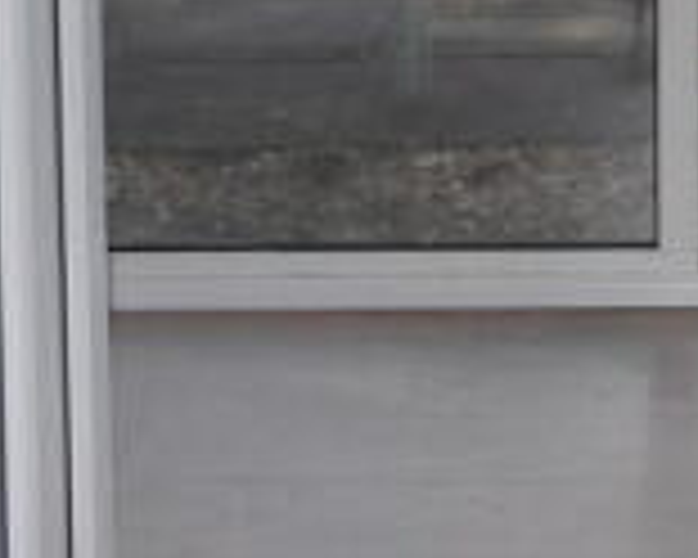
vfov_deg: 16.0
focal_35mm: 88
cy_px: -290
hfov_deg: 21.0
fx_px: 1818
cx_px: 700
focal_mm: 4.3
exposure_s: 1/115
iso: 100
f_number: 4.1
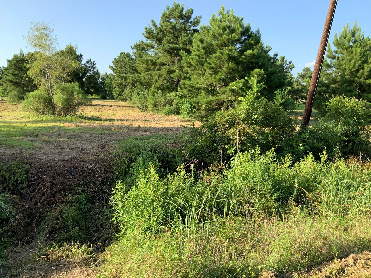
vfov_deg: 48.2
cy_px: 139
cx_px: 186
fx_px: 311
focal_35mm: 29
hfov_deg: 61.7
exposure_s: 1/519
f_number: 1.8
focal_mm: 3
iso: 16
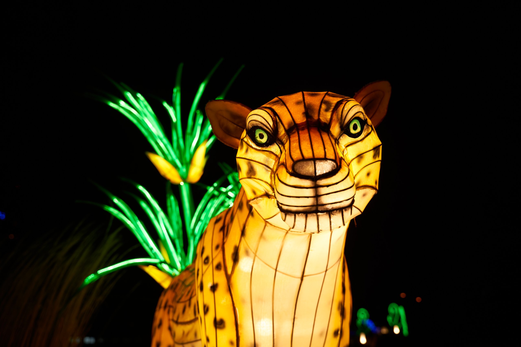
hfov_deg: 56.7
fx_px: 483
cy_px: 174
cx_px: 260
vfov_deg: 39.5
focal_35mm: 33
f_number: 4
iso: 100
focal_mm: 33.4
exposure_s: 1/30
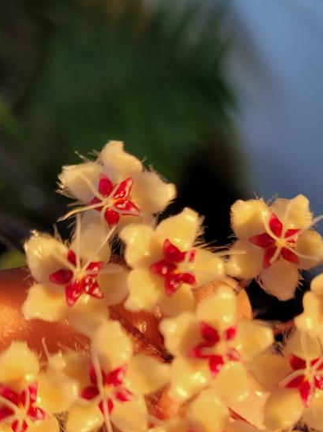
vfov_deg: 38.4
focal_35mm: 48
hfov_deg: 30.0
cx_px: 214
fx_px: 598
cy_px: 335
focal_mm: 5.4
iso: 40
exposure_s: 1/140
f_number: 1.8
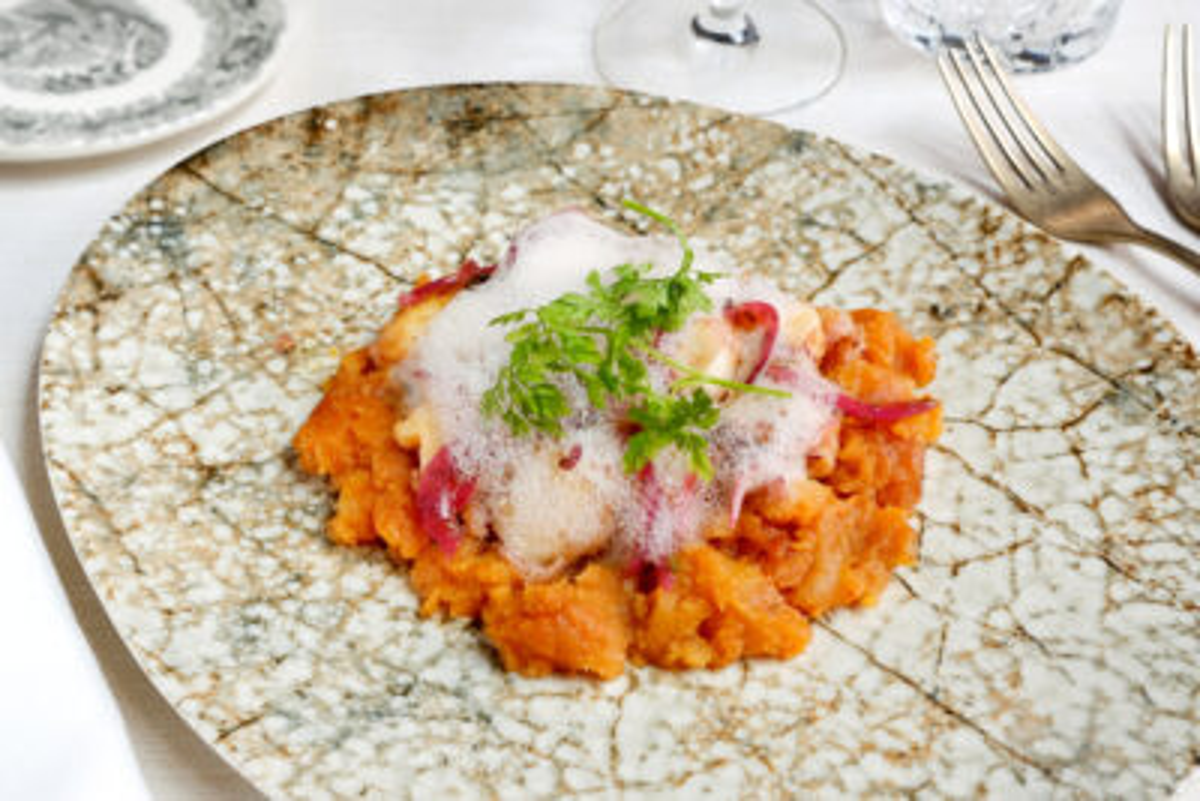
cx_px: 600
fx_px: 1267
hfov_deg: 50.7
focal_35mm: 38
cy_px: 400
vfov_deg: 35.1
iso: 640
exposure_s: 1/8
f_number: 8
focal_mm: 25.4
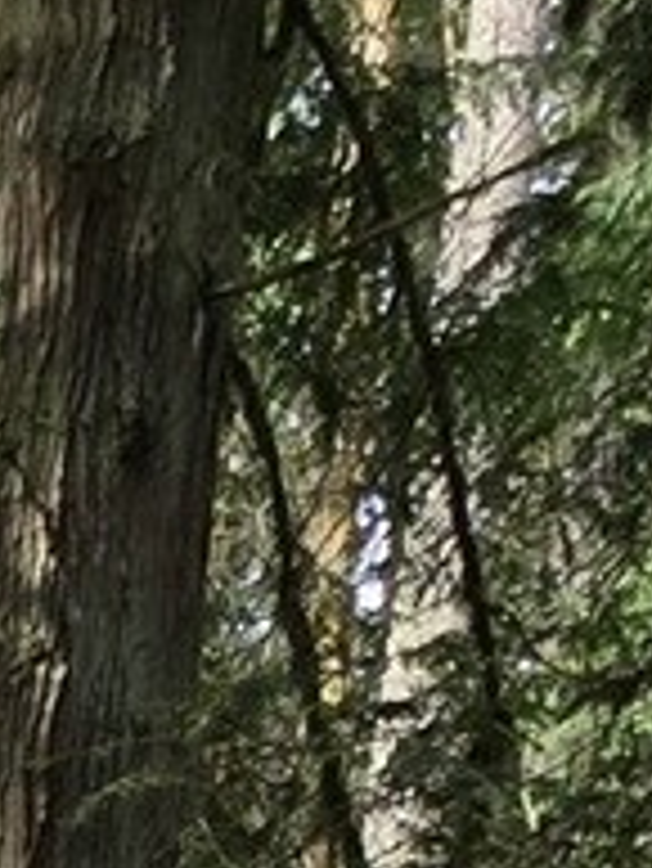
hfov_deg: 9.3
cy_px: 2316
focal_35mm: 97
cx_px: -1637
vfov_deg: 12.8
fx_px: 2433
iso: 50
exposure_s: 1/207
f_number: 2.2
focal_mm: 2.2
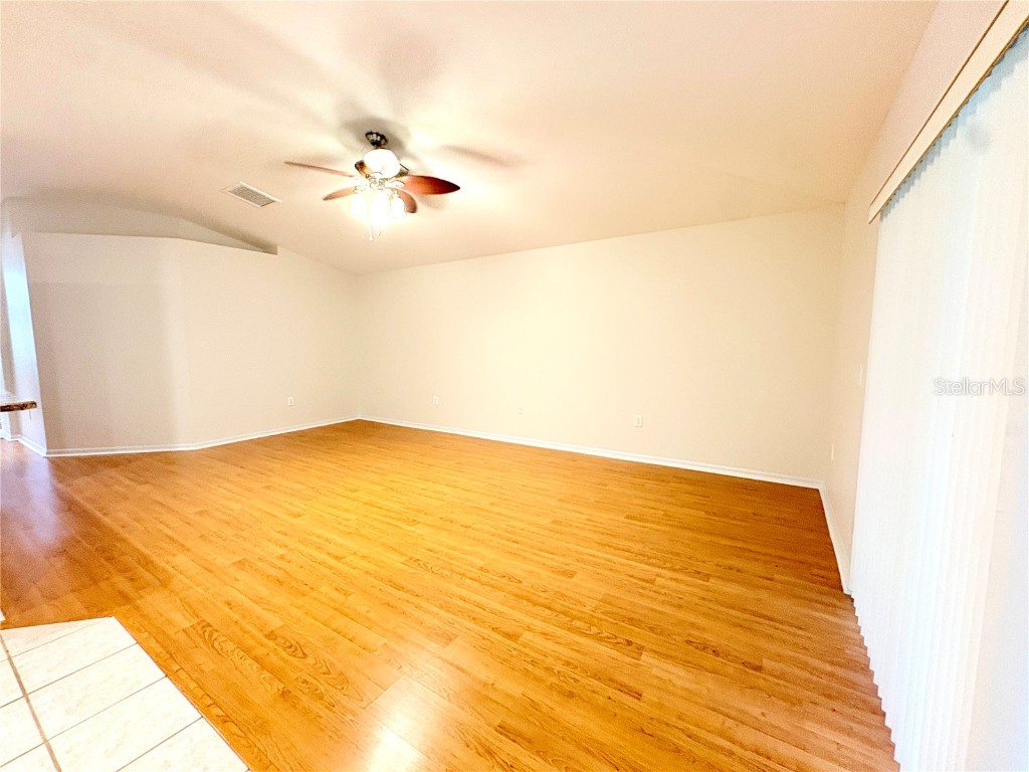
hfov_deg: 102.1
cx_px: 514
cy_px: 386
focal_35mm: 14
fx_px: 416
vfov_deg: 85.7
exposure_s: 1/60
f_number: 2.2
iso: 320
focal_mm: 2.22
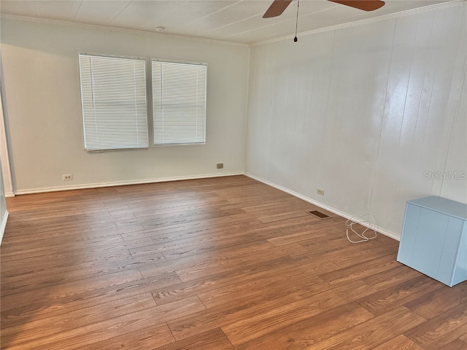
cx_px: 234
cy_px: 175
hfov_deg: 71.6
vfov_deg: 56.8
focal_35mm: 24
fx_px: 324
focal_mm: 6.76
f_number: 1.78
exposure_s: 1/60
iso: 250
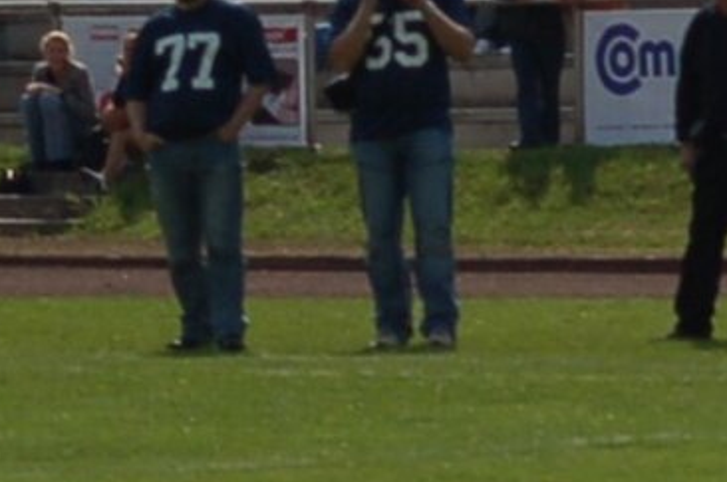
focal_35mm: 631
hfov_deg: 3.3
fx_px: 12726
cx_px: 1390
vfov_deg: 2.2
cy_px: -847
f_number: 7.1
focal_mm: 70
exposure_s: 1/1600
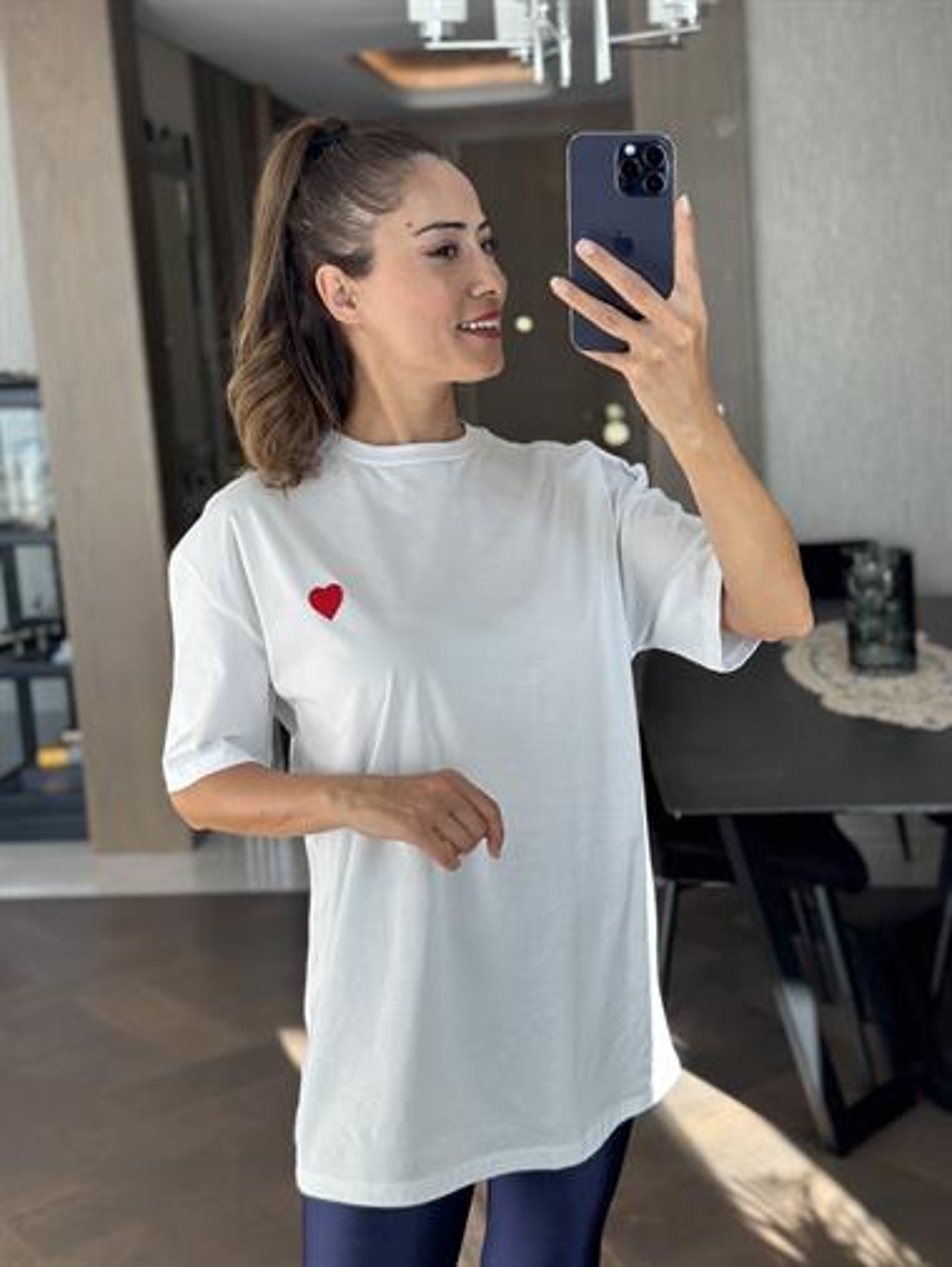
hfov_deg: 30.3
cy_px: 634
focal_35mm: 48
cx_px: 476
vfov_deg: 39.6
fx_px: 1759
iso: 80
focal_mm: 6.86
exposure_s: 1/366
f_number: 1.78
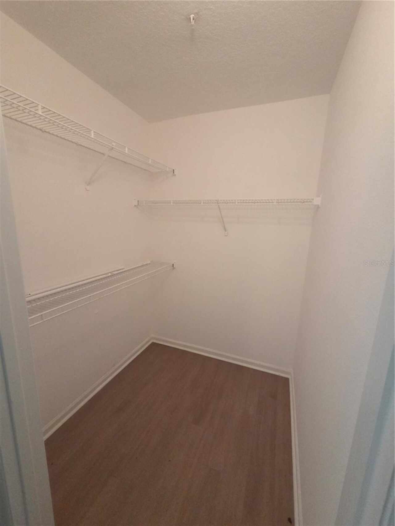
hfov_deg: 89.9
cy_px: 263
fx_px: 198
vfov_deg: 106.2
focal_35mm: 13
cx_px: 198
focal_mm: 2.2
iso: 500
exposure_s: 1/60
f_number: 2.2
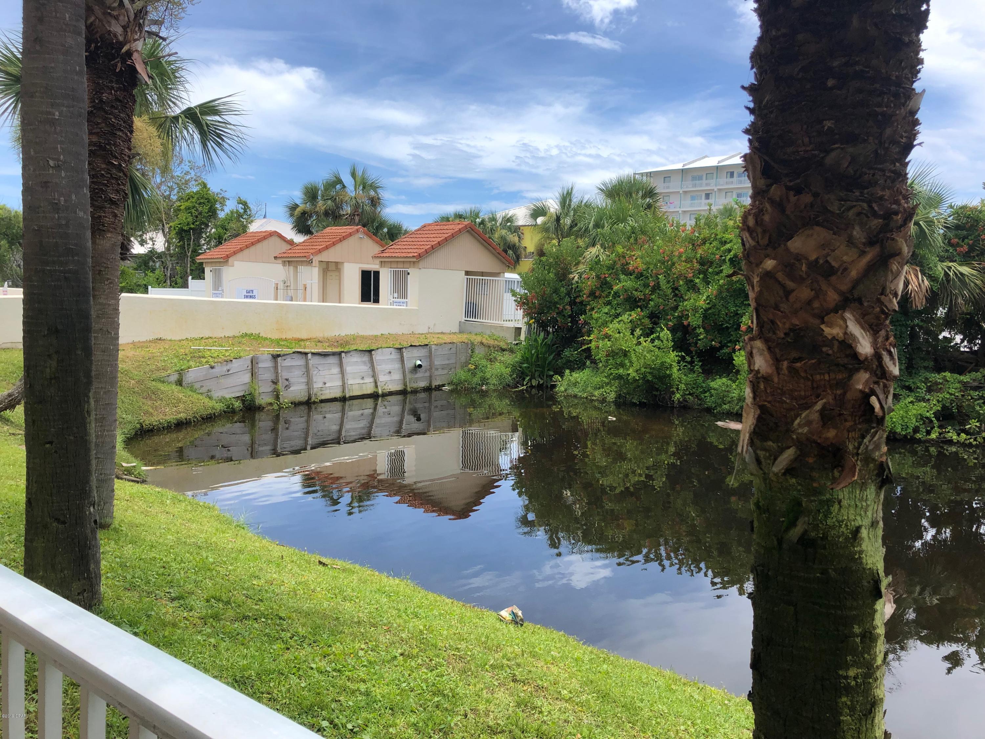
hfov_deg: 63.4
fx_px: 797
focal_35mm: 28
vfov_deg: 49.7
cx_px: 492
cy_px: 370
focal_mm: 3.99
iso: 20
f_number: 1.8
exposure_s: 1/1548
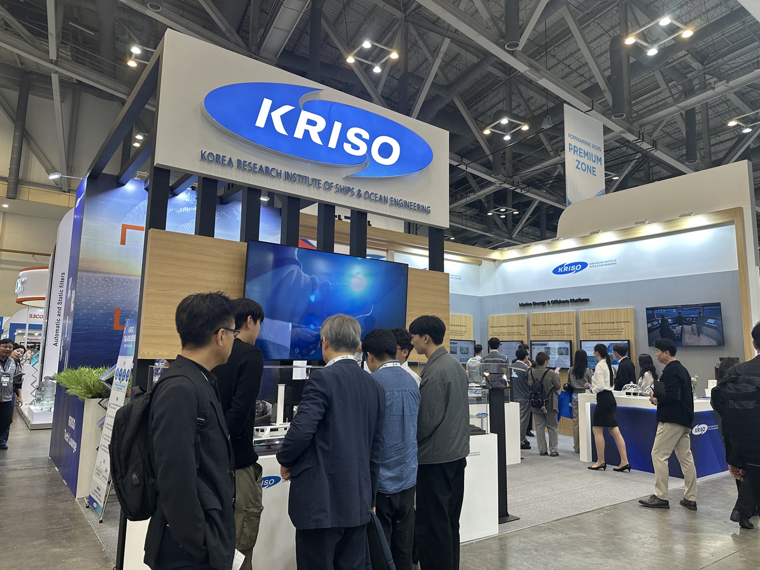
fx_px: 527
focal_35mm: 24
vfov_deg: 56.8
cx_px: 380
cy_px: 285
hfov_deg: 71.6
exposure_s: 1/120
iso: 100
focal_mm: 6.86
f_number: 1.78
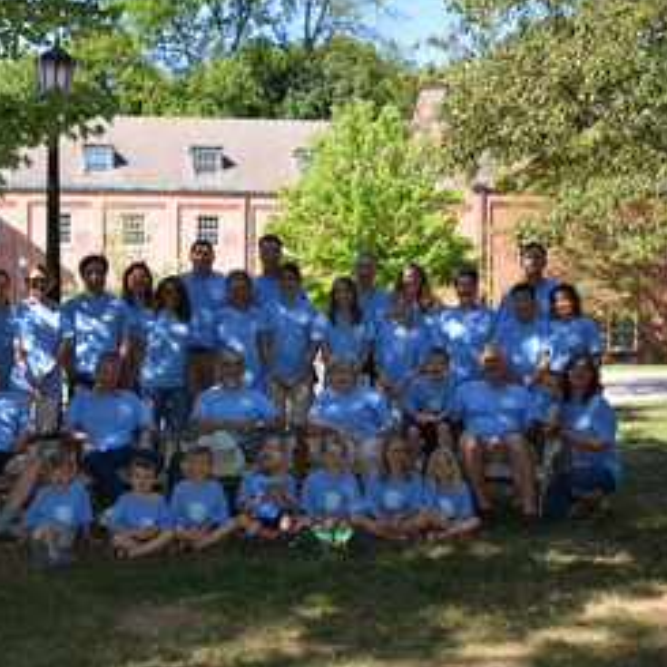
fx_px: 1221
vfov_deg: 30.6
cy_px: 335
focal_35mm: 56
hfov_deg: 30.3
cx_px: 204
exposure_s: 1/250
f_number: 4
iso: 100
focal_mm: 24
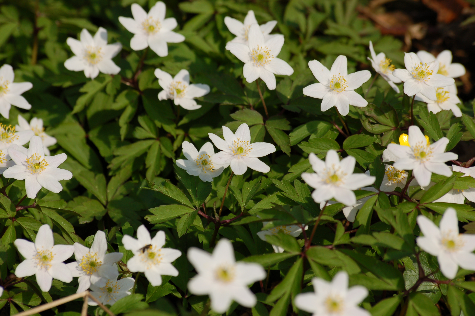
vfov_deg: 4.7
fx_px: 3856
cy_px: 158
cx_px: 238
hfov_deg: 7.0
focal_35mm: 292
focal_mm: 195
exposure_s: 1/750
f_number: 9.5
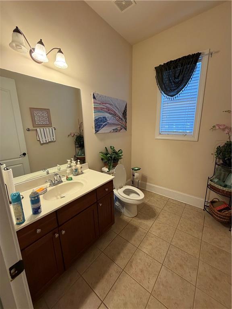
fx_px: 125
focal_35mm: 14
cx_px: 116
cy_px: 154
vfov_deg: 102.1
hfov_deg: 85.7
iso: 320
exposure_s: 1/60
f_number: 2.2
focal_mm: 2.22
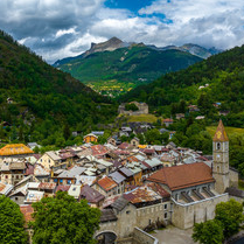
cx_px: 76
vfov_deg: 43.8
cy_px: 106
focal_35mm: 38
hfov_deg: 43.1
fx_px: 303
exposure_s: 1/400
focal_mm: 12.3
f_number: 11
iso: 200
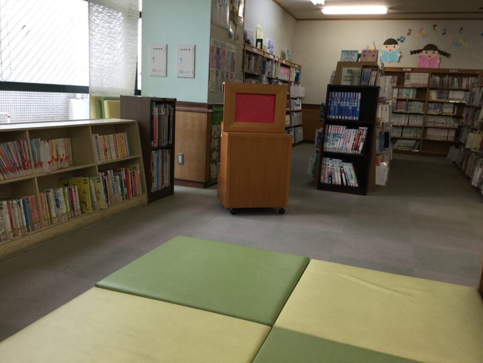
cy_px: 182
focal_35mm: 31
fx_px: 433
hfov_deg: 58.4
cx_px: 242
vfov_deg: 45.4
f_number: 2.4
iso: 25
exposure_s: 1/30
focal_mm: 3.3
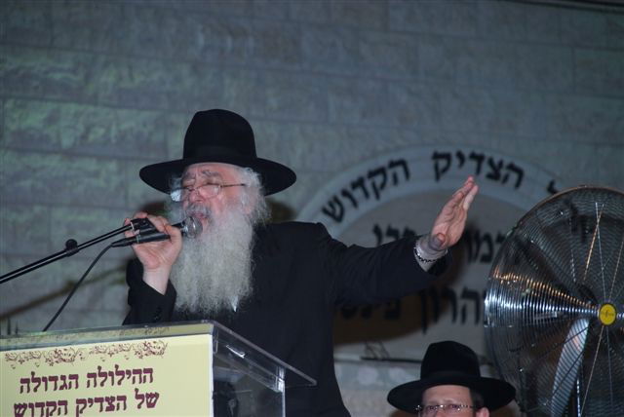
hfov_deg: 10.1
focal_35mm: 203
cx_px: 312
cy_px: 208
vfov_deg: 6.8
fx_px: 3522
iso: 1000
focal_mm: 135
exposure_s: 1/160
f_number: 5.6
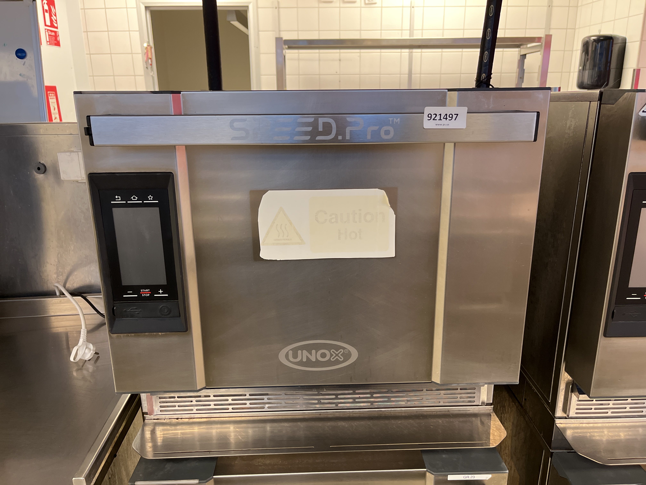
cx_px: 323
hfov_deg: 67.3
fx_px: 485
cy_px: 242
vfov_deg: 53.1
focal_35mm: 26
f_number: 1.6
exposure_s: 1/50
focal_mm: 5.1
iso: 250
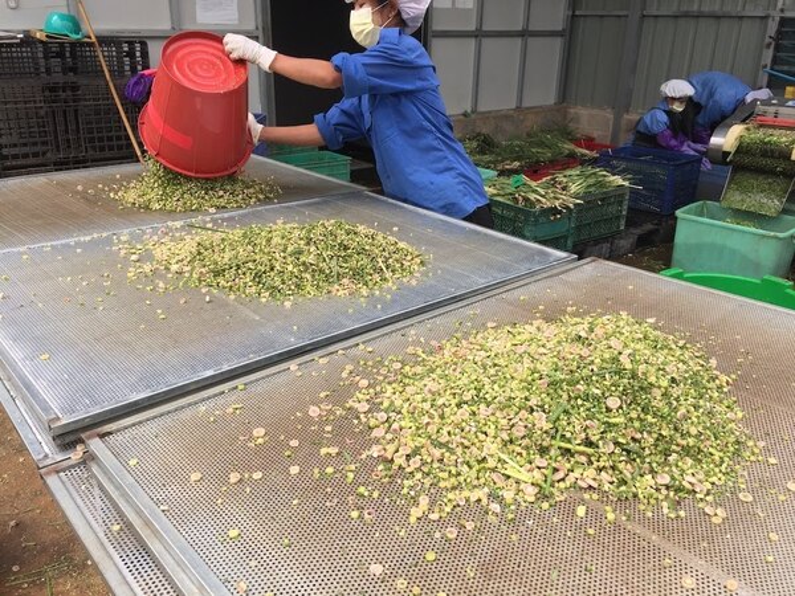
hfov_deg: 61.7
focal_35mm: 29
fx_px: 666
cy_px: 298
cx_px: 398
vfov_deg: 48.2
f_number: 2.2
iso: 32
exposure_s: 1/421
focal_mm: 4.15
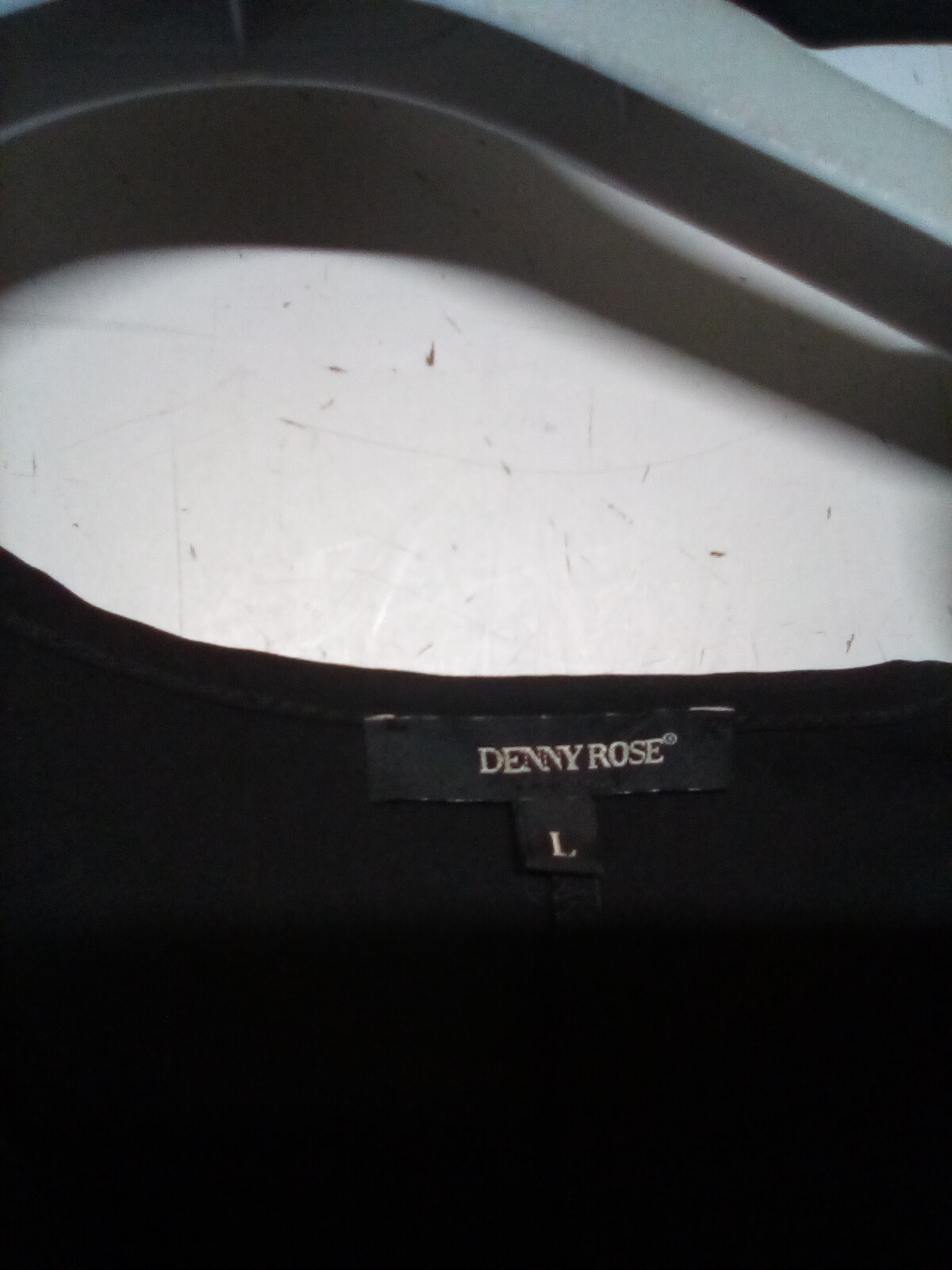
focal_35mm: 28
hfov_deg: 49.7
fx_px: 1027
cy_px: 635
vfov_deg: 63.4
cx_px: 476
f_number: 2.2
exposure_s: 1/25
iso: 178
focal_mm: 2.27
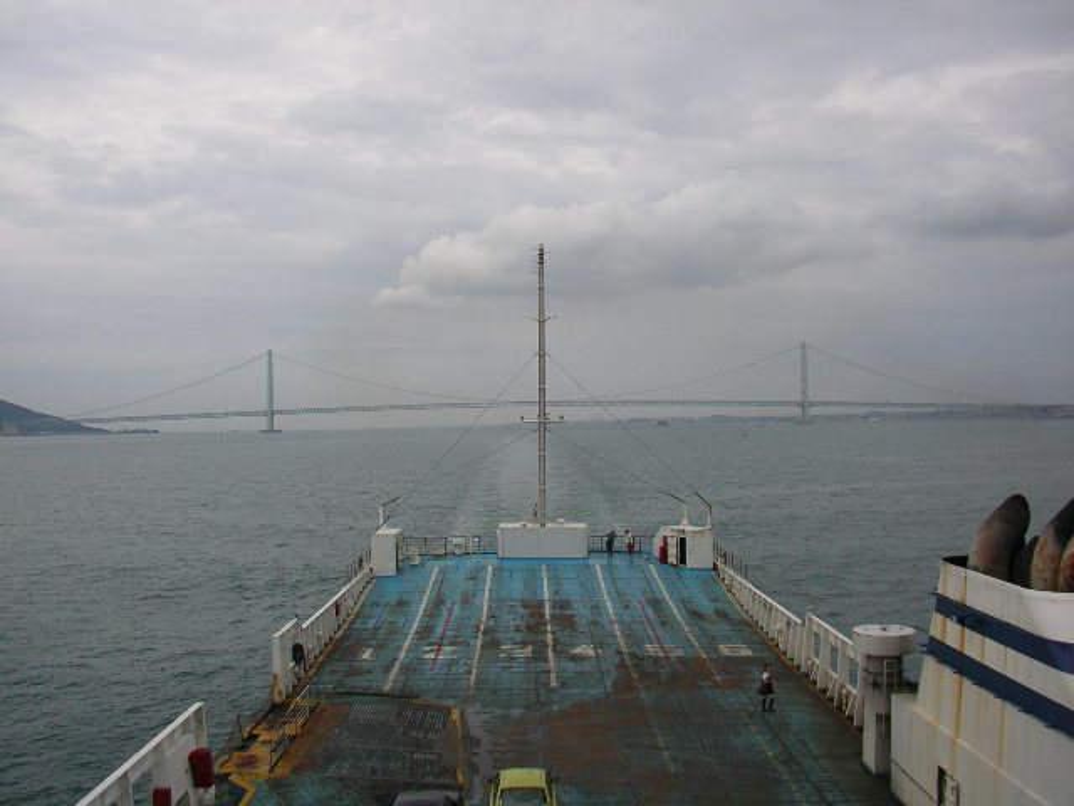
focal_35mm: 37
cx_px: 537
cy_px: 403
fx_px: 1148
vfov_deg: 38.7
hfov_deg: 50.1
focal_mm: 5.7
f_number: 6.9
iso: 50
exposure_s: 1/1250
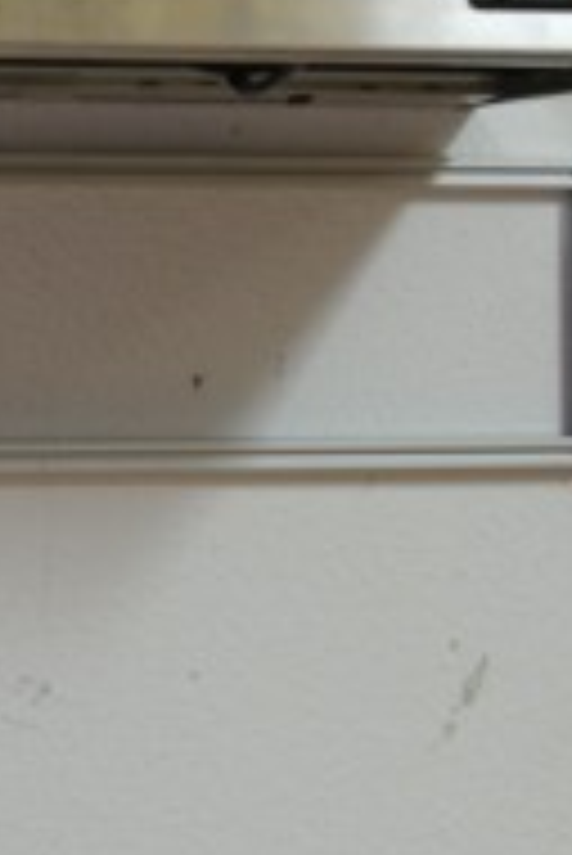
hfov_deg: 7.7
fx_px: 4218
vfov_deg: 11.5
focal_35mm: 177
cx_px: -63
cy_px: 176
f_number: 5.6
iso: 400
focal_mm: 45
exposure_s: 1/6
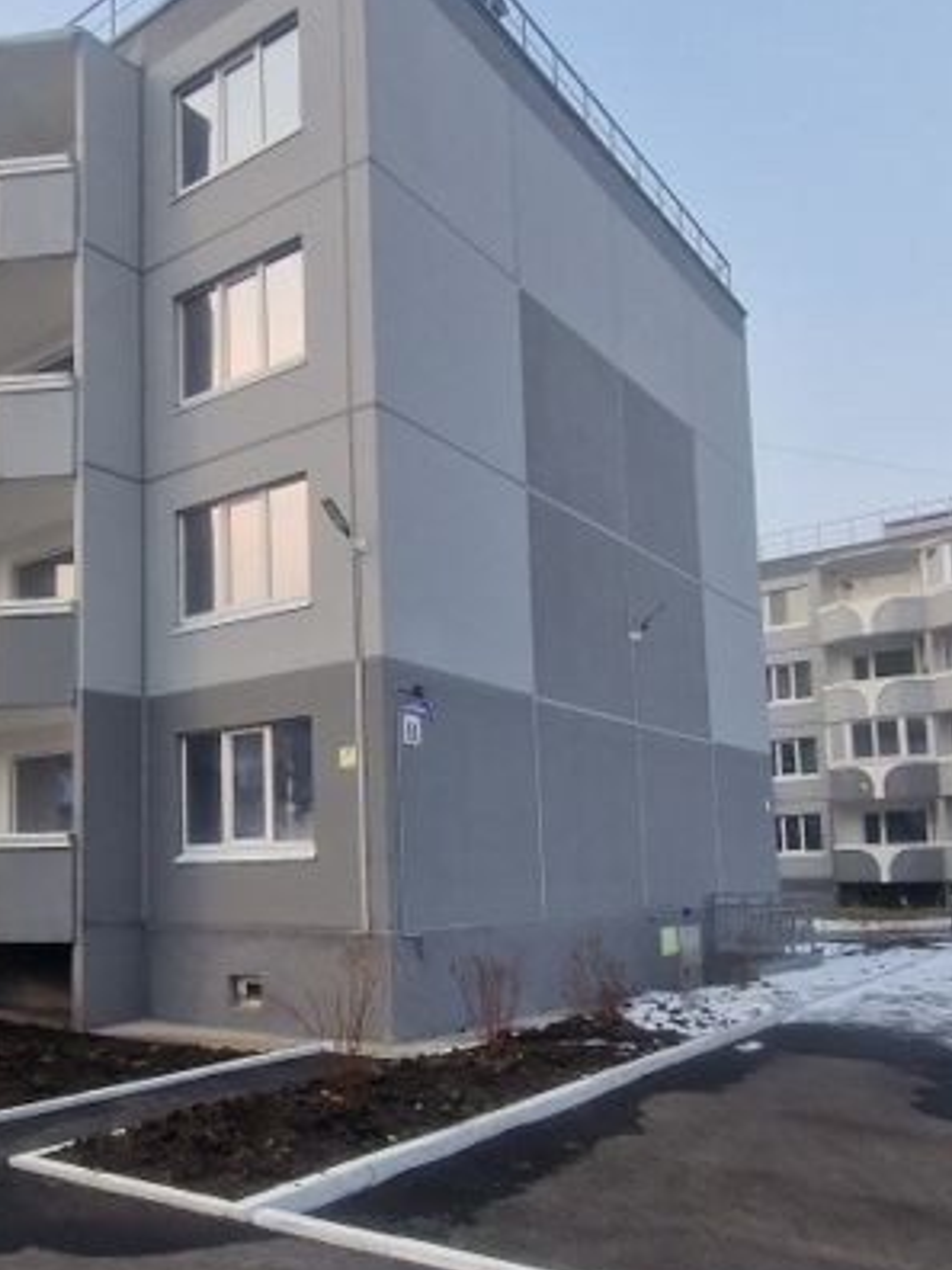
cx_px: 244
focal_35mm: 28
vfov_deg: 62.7
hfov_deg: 48.0
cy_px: 784
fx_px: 1027
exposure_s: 1/1040
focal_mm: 2.2
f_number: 2.2
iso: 50
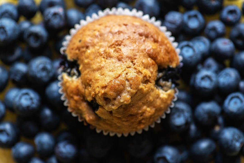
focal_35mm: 105
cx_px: 122
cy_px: 82
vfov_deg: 13.0
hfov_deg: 19.5
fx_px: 712
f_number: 5.6
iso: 200
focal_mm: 105
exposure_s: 1/80
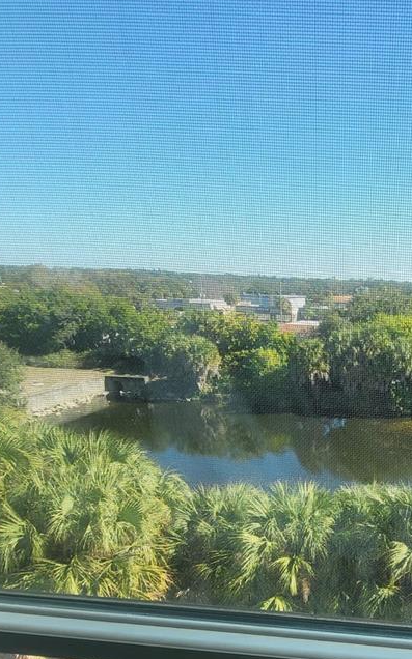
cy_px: 472
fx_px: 468
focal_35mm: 26
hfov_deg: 41.9
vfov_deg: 67.1
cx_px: 403
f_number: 2.2
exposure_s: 1/302
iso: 32
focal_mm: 1.74
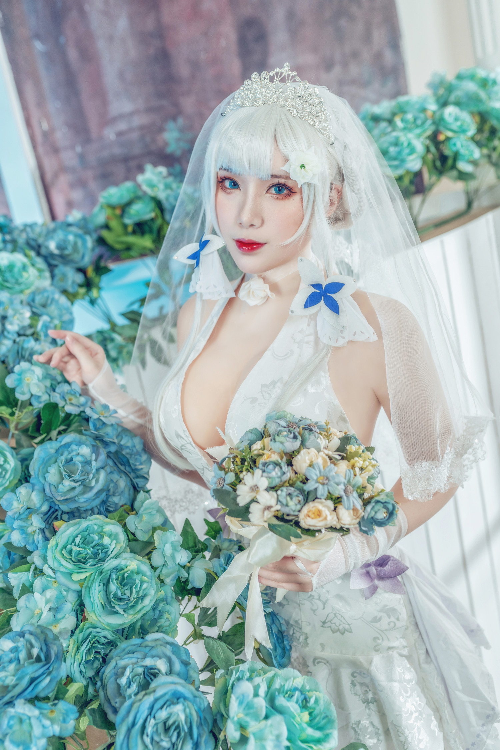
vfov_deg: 54.4
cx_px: 250
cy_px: 375
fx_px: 729
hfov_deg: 37.9
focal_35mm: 35
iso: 400
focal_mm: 35
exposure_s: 1/100
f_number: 2.8
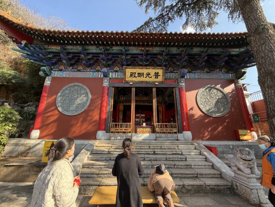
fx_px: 111
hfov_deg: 102.0
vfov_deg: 85.7
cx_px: 138
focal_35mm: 14
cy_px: 104
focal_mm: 2.22
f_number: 2.2
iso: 50
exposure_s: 1/259
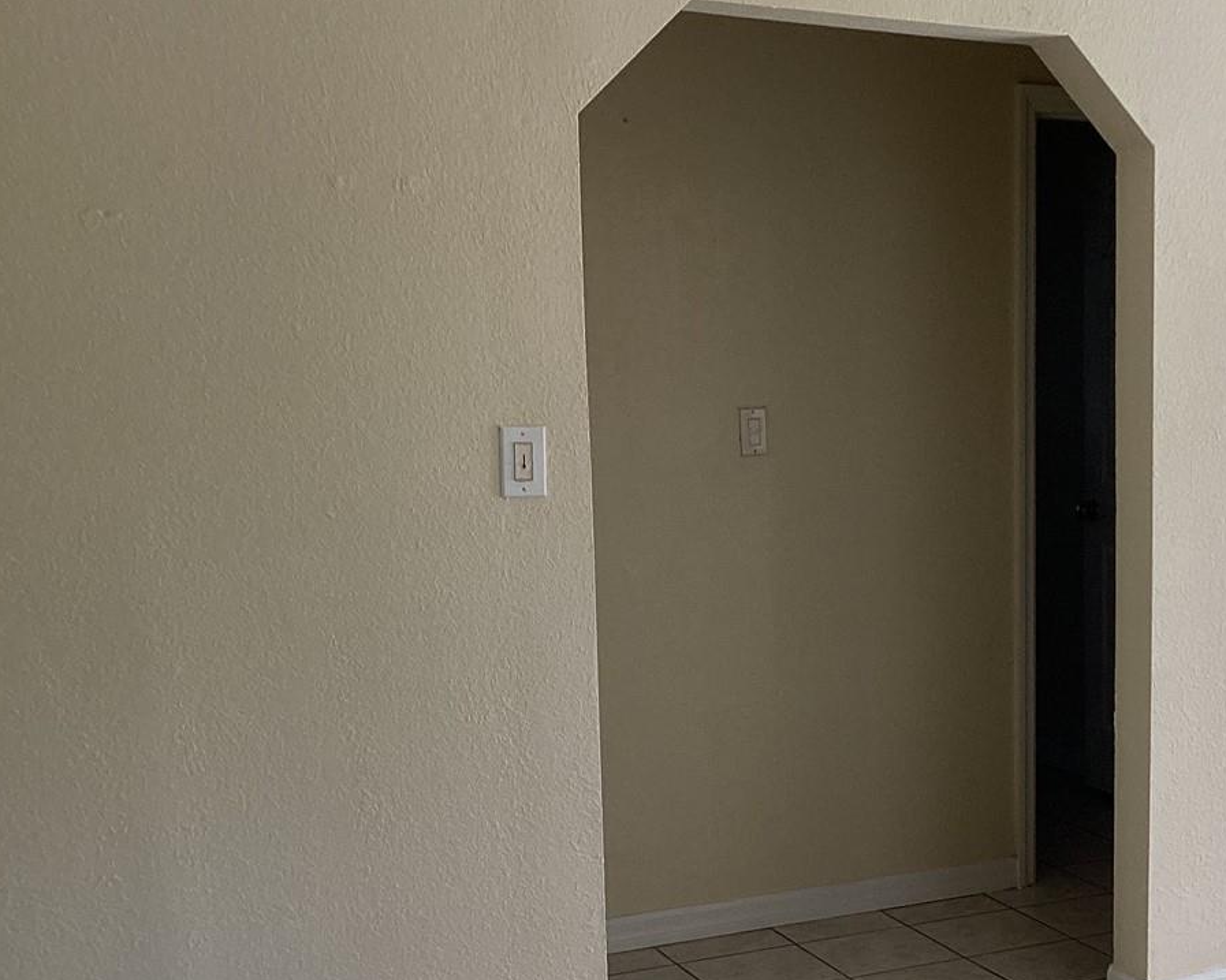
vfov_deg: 28.0
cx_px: 1014
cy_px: 570
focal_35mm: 54
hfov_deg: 33.5
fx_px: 1959
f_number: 2.4
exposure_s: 1/120
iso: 40
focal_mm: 3.3
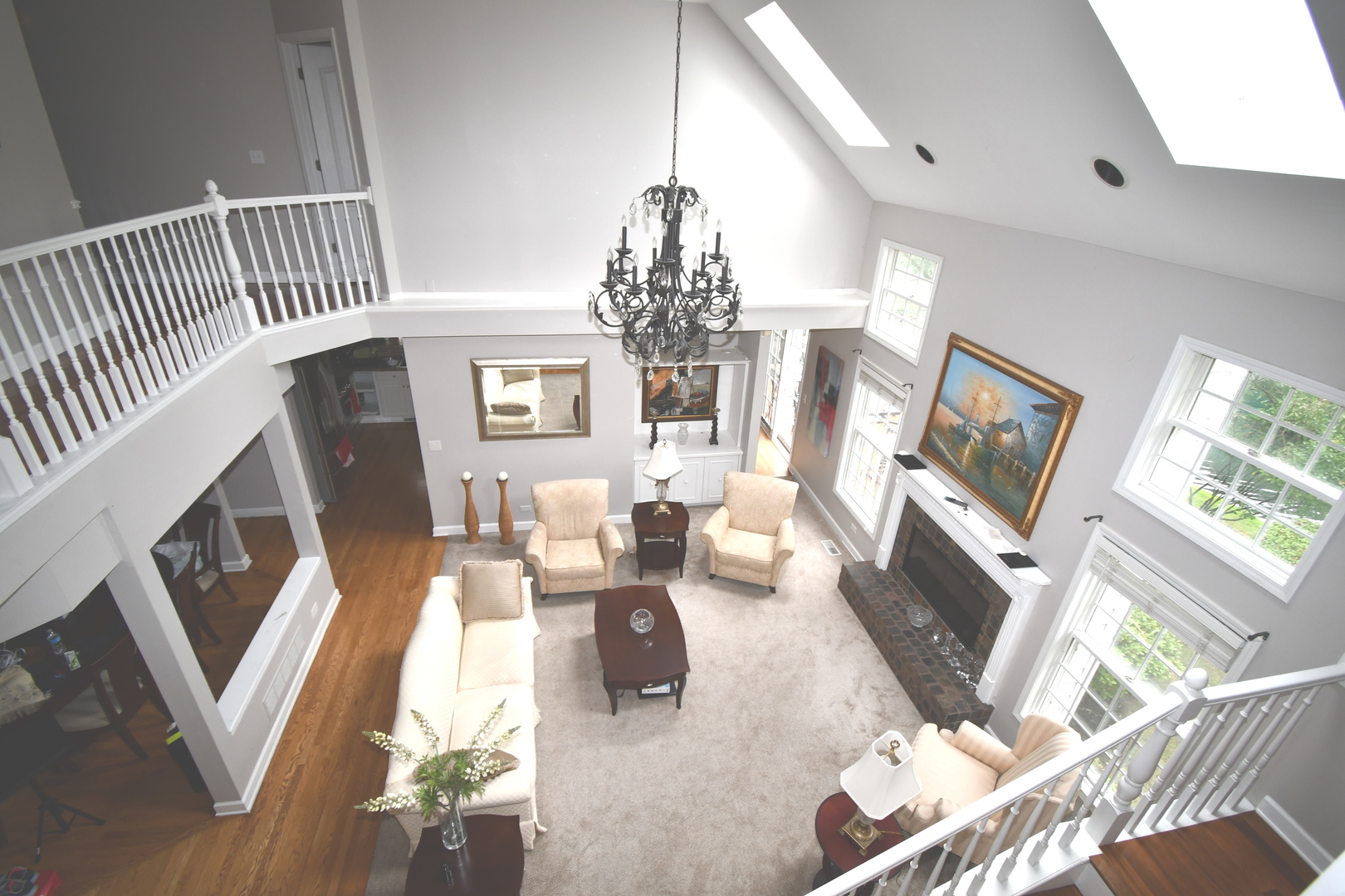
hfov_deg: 100.4
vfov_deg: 77.3
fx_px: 560
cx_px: 672
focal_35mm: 15
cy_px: 448
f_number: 4.5
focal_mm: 10
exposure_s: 1/60
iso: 360
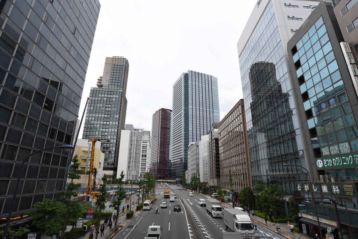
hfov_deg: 90.0
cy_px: 120
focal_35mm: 18
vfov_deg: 67.5
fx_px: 179
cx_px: 179
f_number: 8
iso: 250
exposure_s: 1/500
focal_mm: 18
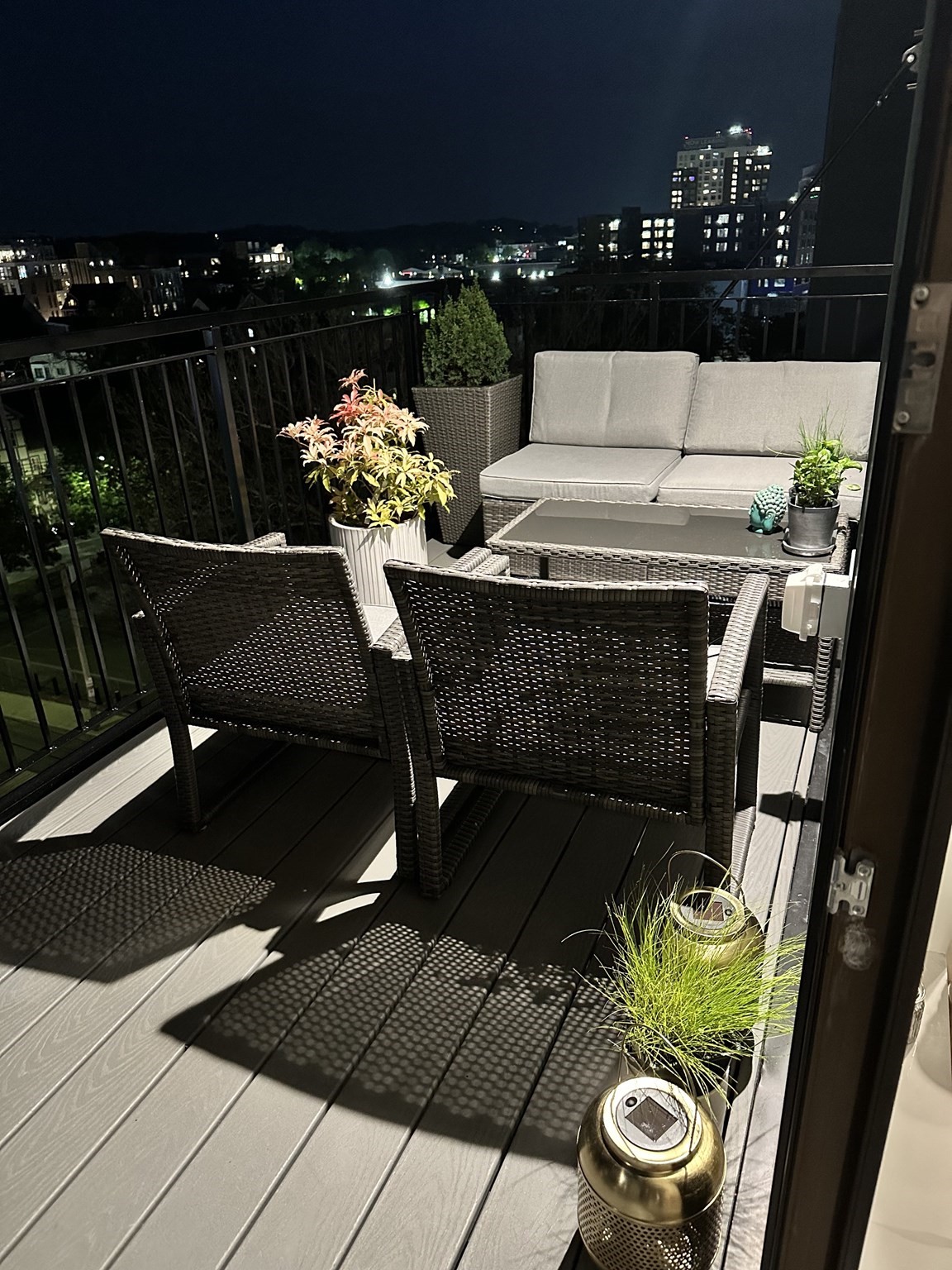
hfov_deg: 56.8
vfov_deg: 71.6
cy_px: 635
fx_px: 880
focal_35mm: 24
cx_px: 476
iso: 1000
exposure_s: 1/30
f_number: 1.78
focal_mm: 6.86
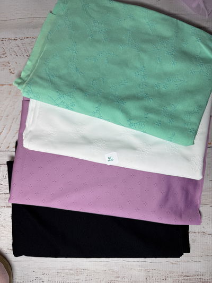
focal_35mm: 24
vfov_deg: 71.6
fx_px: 196
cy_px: 142
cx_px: 106
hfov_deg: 56.8
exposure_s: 1/287
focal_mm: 6.76
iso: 80
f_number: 1.78
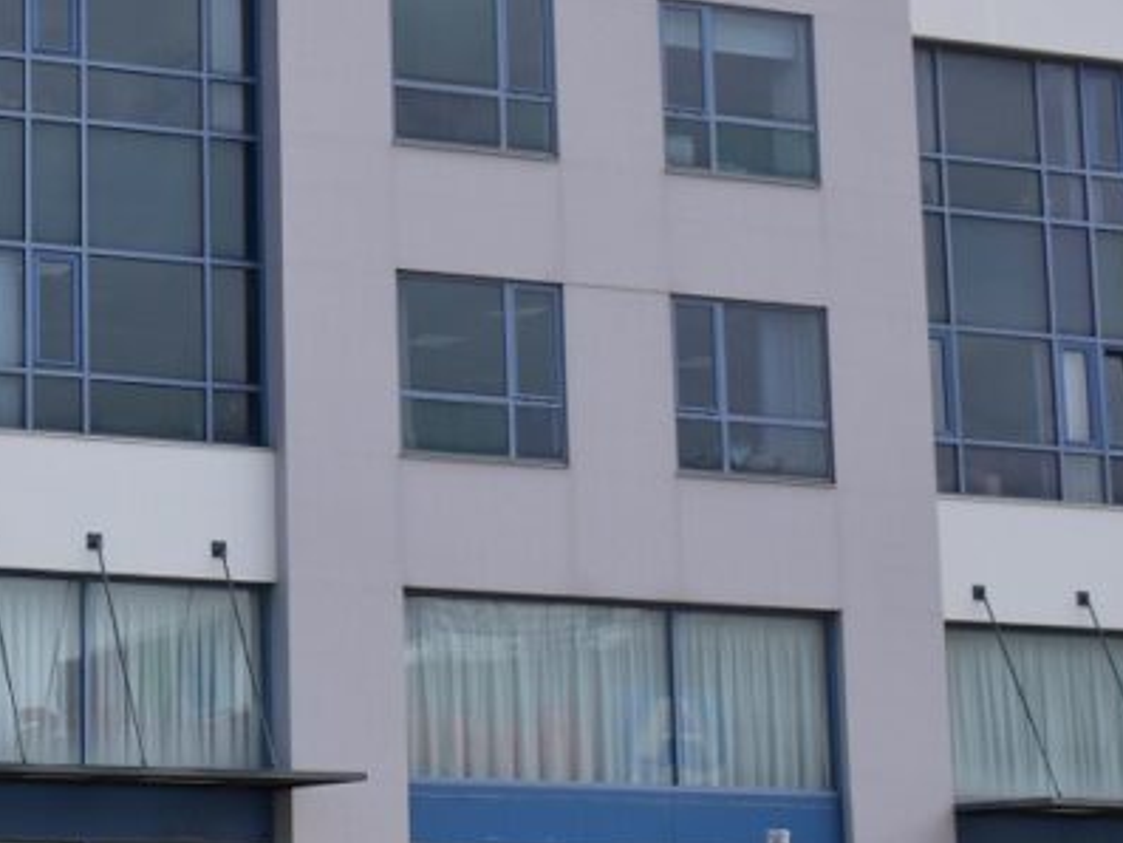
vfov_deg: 13.6
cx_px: -102
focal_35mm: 109
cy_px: 304
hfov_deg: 17.5
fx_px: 3537
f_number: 11
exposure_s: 1/500
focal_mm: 30
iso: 320
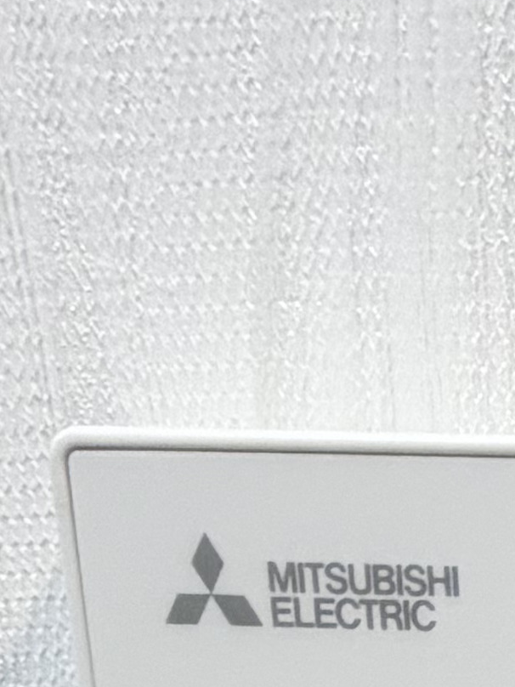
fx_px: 1964
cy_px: 1368
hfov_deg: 13.3
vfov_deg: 15.7
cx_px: 964
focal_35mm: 99
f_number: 2.2
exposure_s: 1/120
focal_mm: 2.22
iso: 200
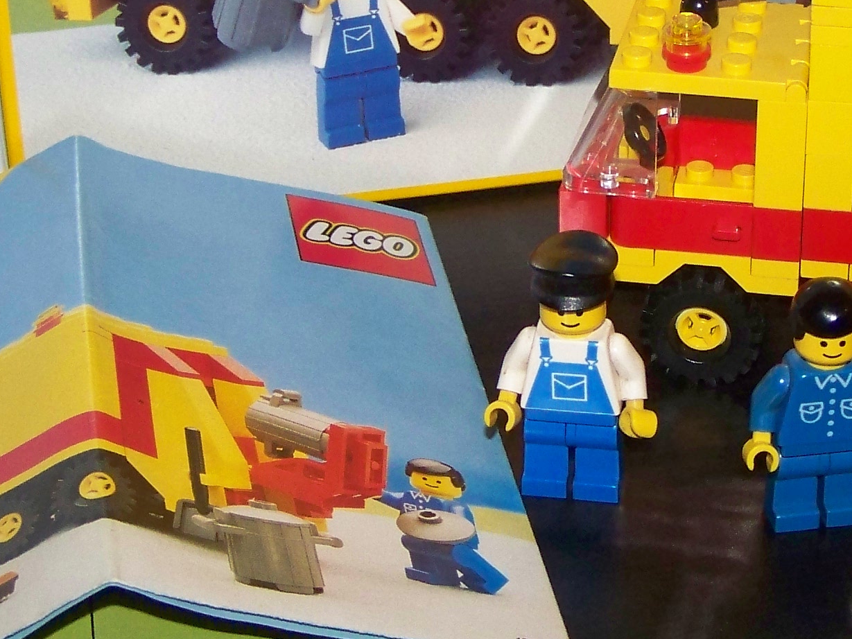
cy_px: 129
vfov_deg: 15.5
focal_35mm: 95
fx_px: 2338
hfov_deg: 20.5
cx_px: 616
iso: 200
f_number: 2.8
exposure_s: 1/30
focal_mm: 6.3
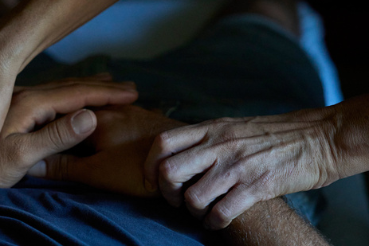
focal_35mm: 126
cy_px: 192
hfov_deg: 16.1
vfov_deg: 10.9
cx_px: 37
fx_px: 1292
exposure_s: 1/200
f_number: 2.8
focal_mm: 57
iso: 2000
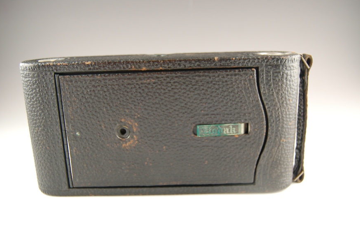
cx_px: 183
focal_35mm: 36
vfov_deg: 37.3
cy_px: 118
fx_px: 355
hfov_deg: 53.8
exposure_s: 1/60
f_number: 3.8
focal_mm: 23
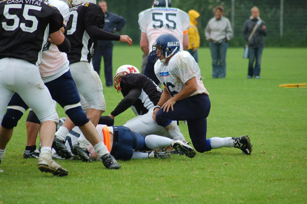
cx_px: 154
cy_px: 102
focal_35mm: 292
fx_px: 2490
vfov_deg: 4.7
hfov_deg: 7.1
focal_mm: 195
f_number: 5
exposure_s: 1/800
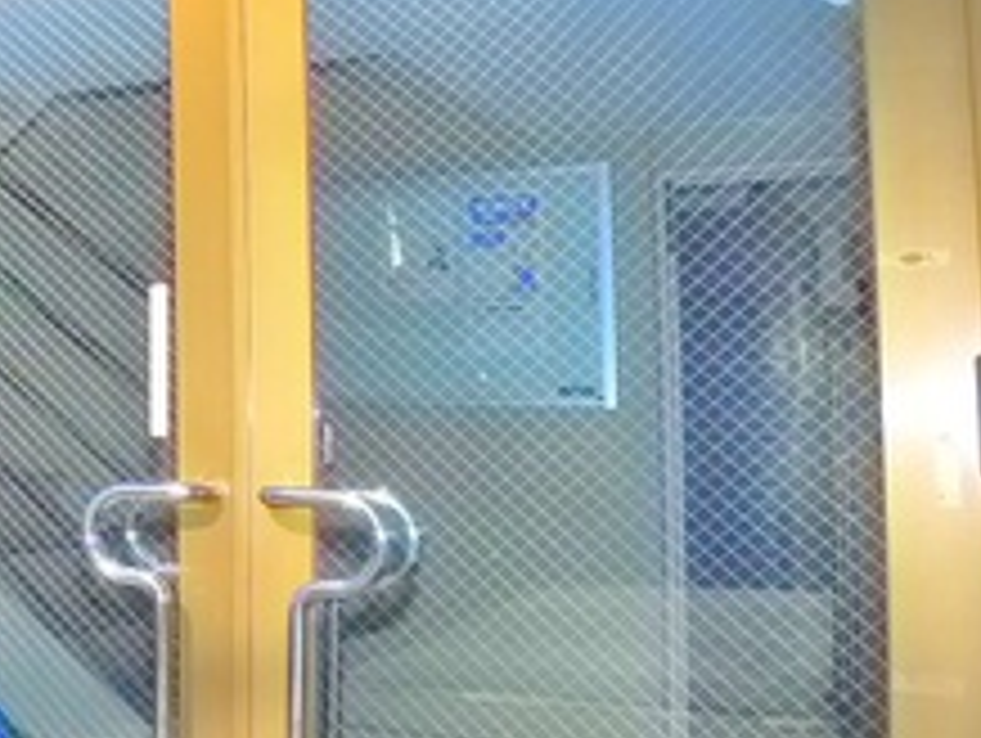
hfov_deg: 21.2
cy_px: 281
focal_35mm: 77
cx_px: -504
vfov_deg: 19.1
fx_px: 2185
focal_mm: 5.1
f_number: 4
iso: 400
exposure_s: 1/640
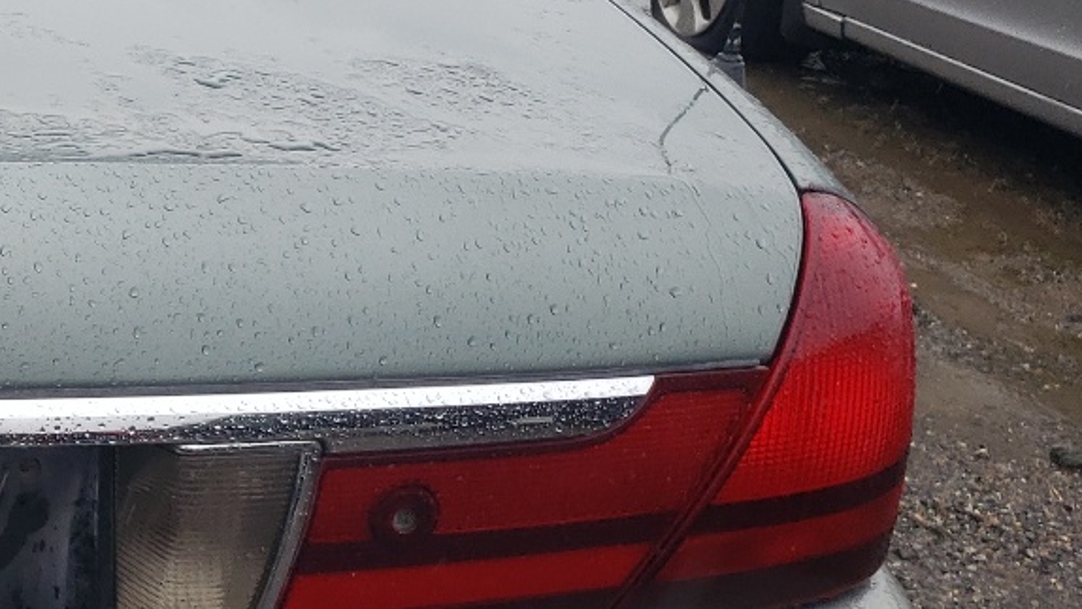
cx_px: -290
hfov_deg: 23.9
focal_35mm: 79
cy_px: 262
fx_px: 2267
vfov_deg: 15.3
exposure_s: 1/435
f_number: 1.5
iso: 50
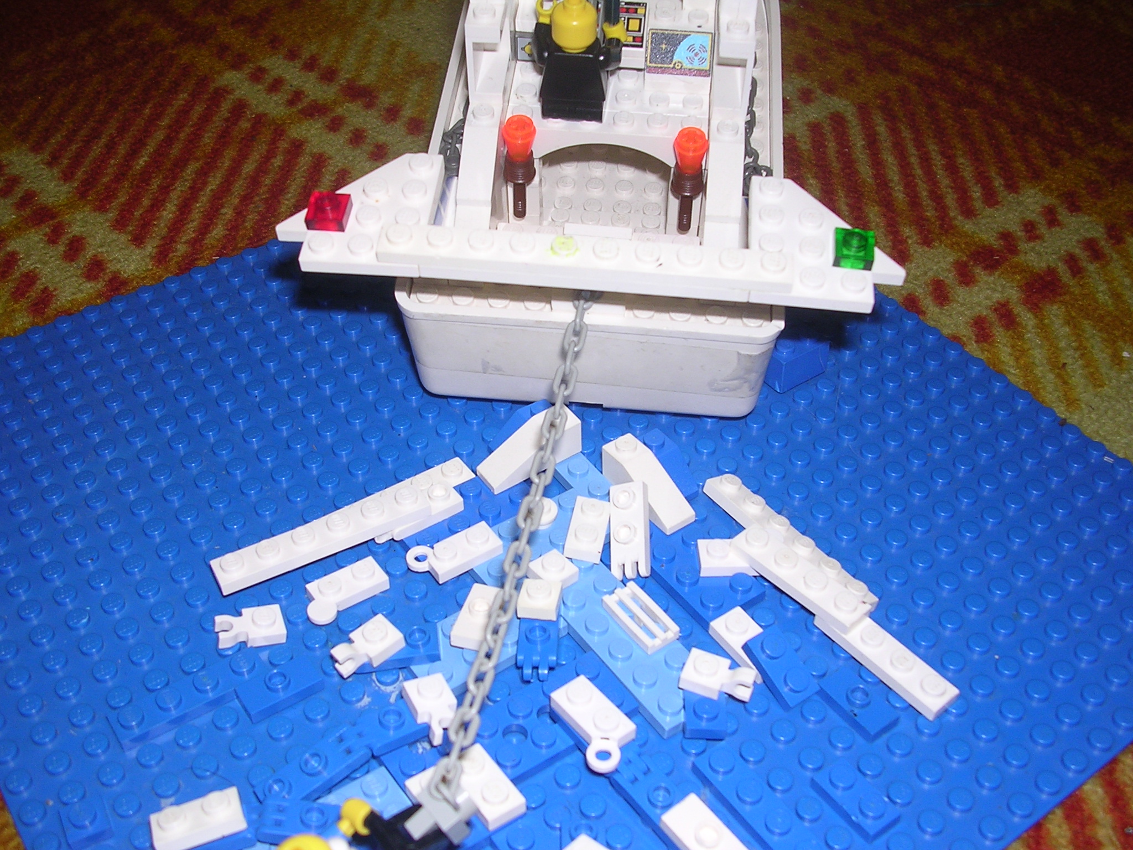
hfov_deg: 49.0
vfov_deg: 37.7
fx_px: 1244
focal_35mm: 38
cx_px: 566
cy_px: 425
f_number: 2.8
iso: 100
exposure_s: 1/60.1
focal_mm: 5.8
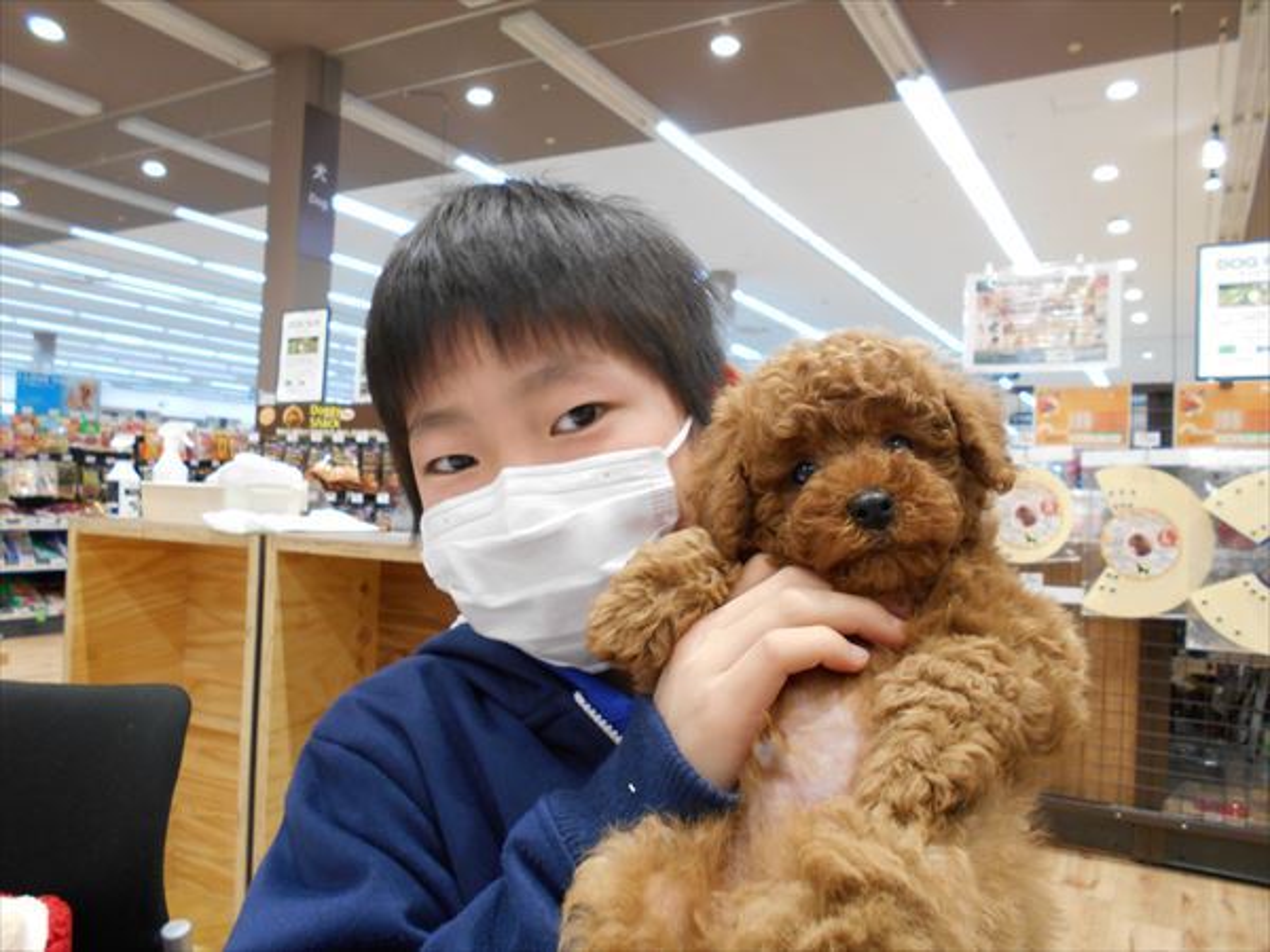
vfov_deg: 53.1
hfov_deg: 67.3
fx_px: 954
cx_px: 635
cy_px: 476
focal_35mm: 26
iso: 250
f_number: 3.2
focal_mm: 4.6
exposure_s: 1/30
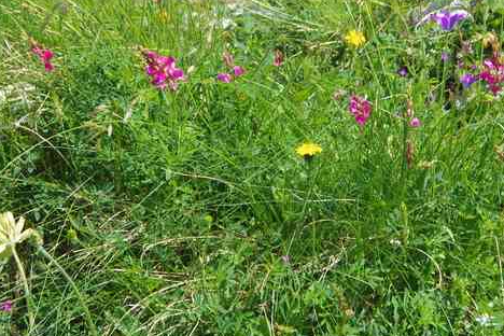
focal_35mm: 224
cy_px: -6
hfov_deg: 9.2
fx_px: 3136
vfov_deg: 6.1
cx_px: 187
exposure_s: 1/100
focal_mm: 70
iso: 200
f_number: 8
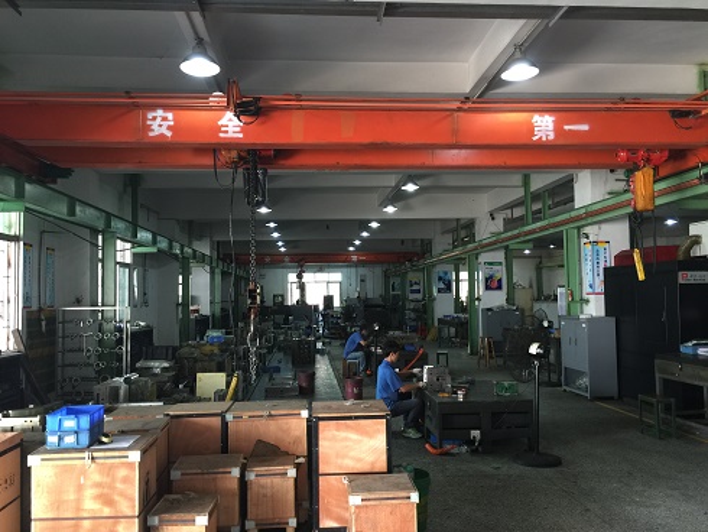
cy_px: 266
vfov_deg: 48.3
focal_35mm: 29
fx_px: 593
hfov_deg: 61.6
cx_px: 354
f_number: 2.2
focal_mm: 4.15
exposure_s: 1/15
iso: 50
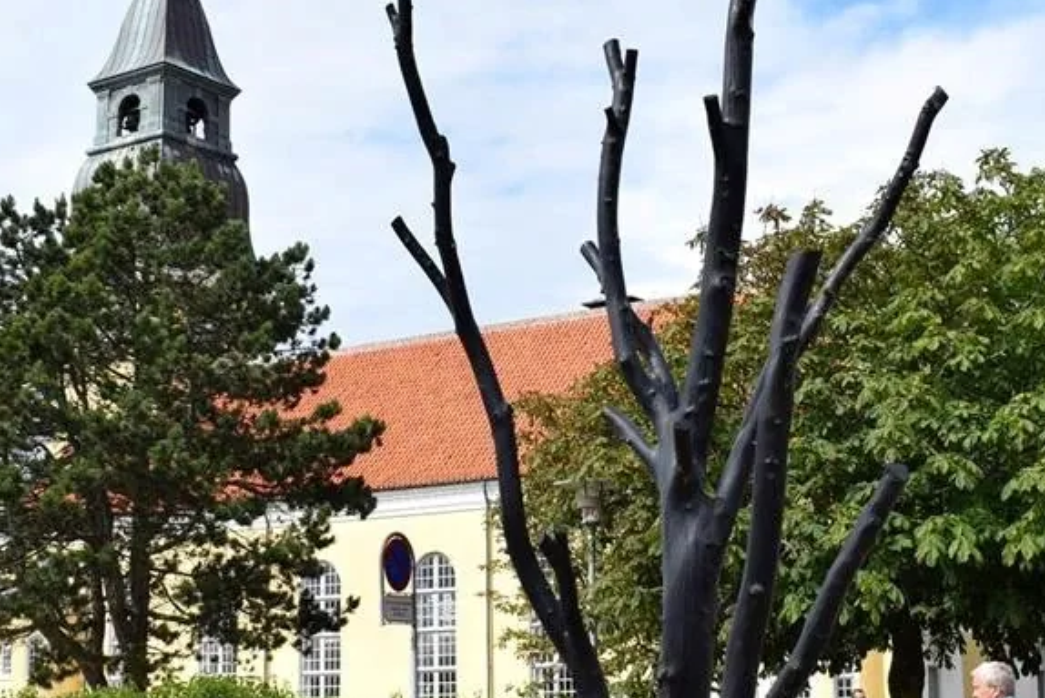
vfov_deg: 21.9
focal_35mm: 62
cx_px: 544
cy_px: 363
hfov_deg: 32.4
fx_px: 1800
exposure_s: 1/400
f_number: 10
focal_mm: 22
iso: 200
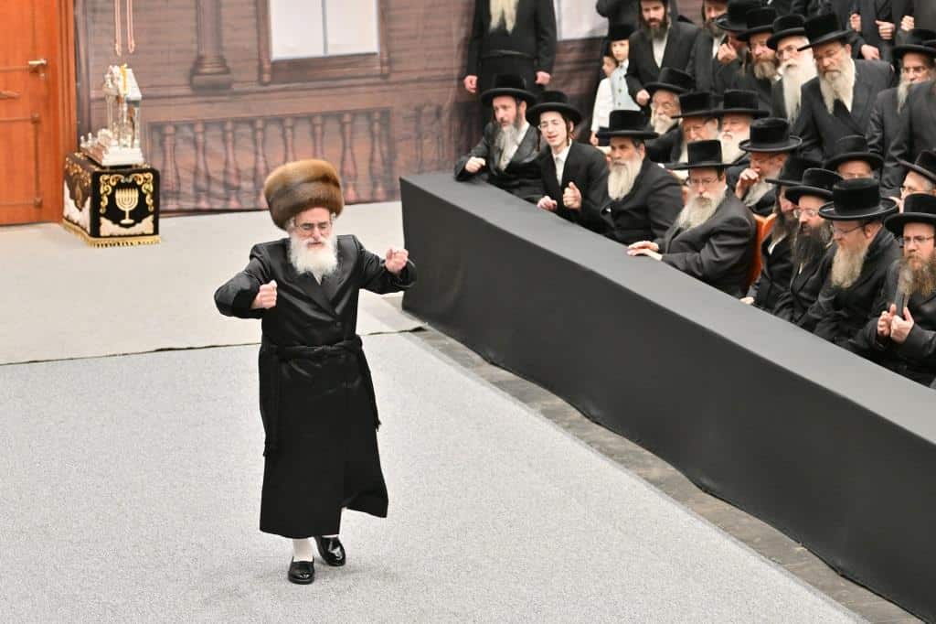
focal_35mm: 135
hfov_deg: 15.2
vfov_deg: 10.2
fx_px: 3509
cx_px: 468
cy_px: 312
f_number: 2.8
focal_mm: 90
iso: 250
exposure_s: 1/160
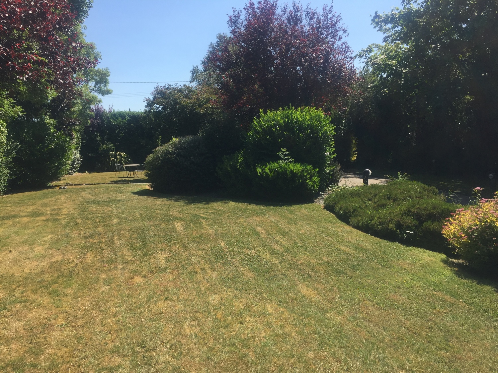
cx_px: 249
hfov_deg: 61.7
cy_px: 186
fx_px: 417
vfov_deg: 48.2
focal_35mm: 29
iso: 32
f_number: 2.2
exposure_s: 1/1582
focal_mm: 4.15
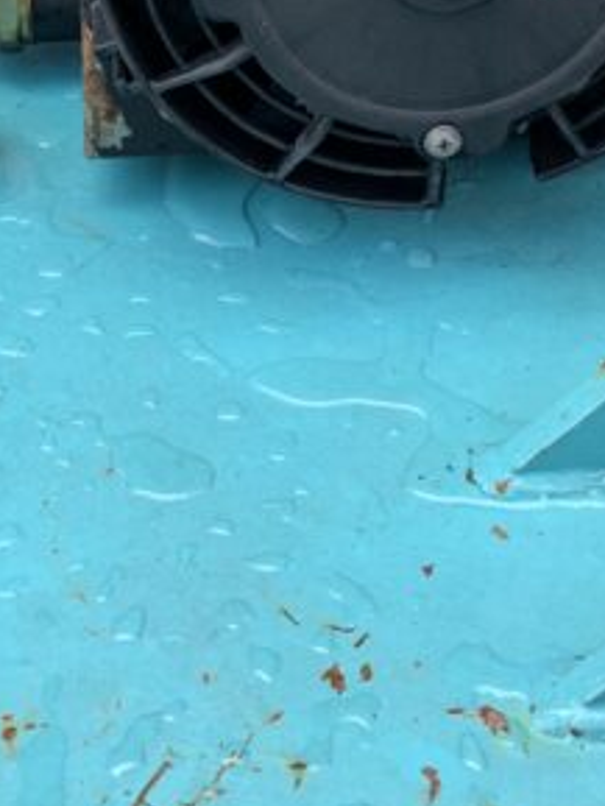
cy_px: -22
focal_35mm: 72
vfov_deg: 25.5
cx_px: 340
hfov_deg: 20.4
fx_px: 1677
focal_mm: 4.25
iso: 25
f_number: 1.8
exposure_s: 1/198
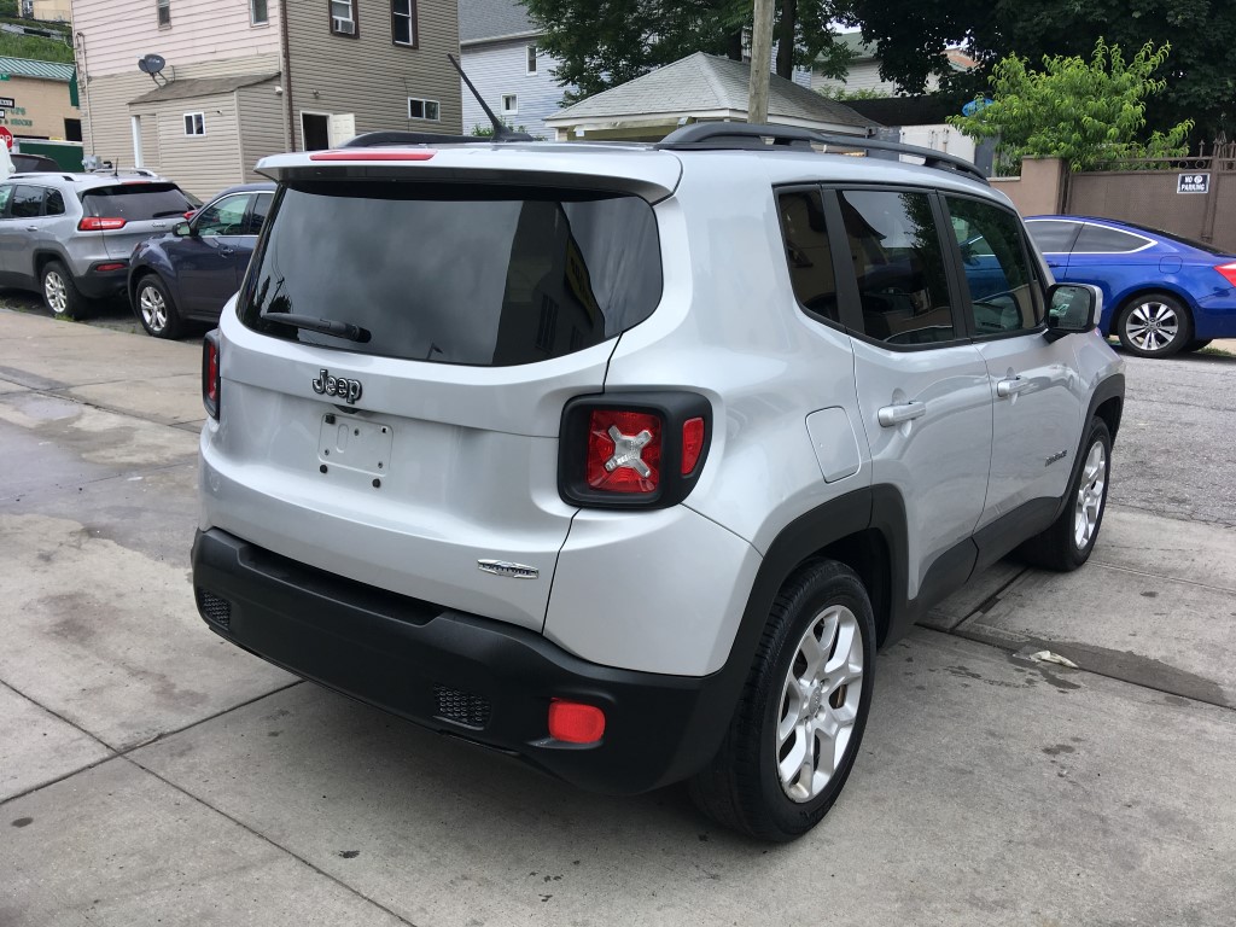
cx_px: 618
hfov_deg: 61.7
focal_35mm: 29
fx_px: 1035
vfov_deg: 48.2
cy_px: 464
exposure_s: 1/1099
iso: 25
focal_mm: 4.15
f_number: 2.2
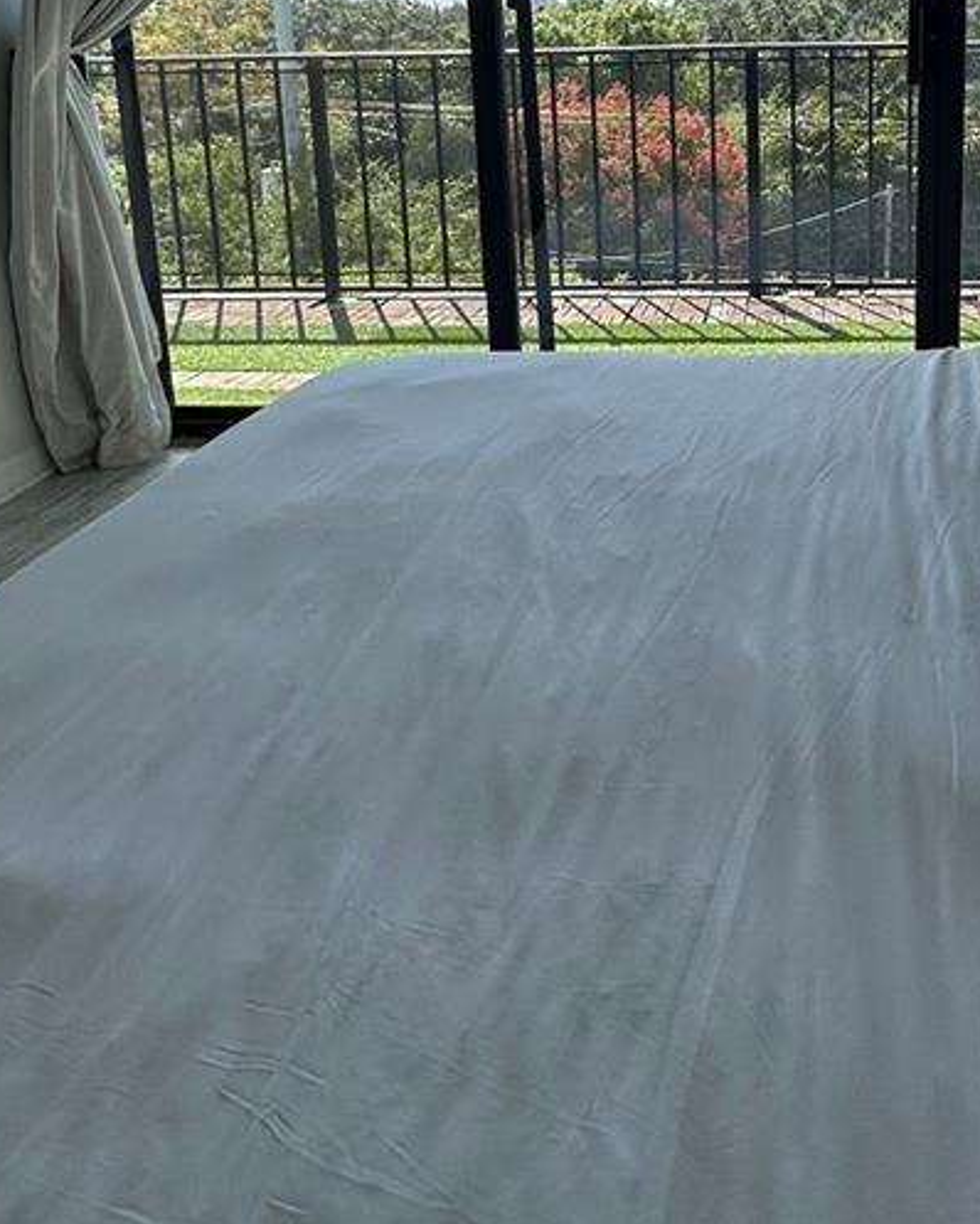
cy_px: 268
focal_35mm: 33
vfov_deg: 51.3
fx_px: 1196
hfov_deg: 43.3
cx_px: 719
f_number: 2.2
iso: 40
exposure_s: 1/1171
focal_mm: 2.22
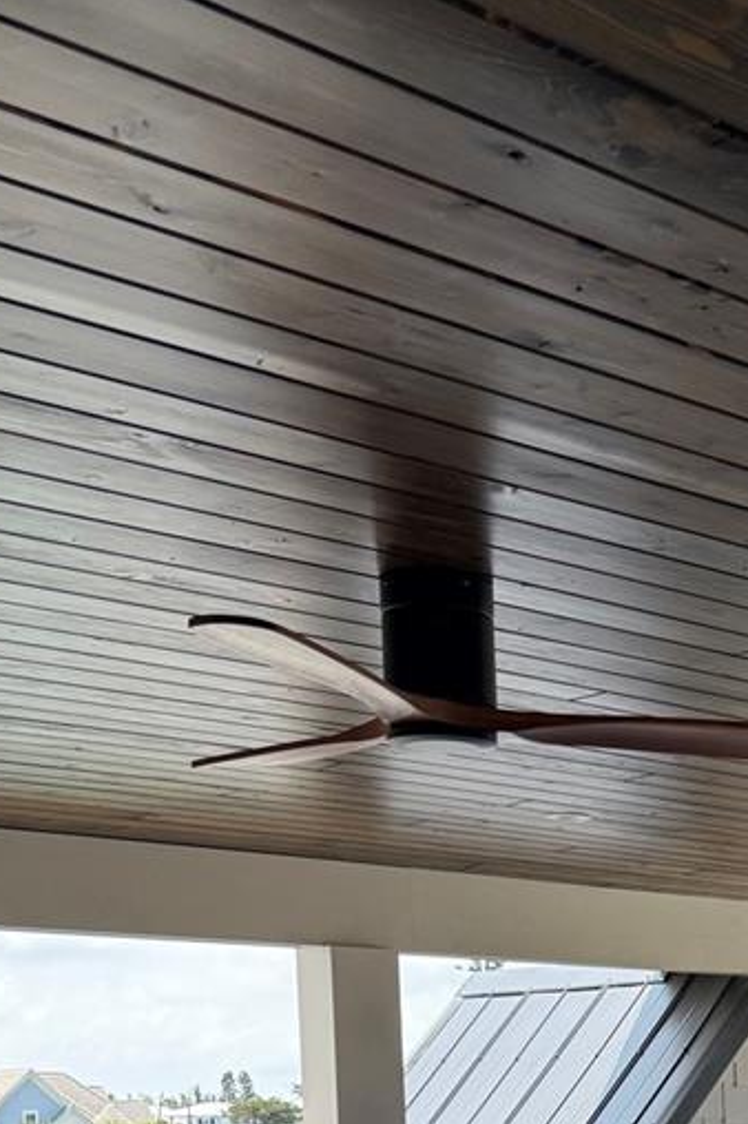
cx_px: 965
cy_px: 1250
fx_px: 1841
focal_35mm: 59
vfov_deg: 30.3
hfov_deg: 20.9
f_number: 1.78
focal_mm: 6.76
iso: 80
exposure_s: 1/693
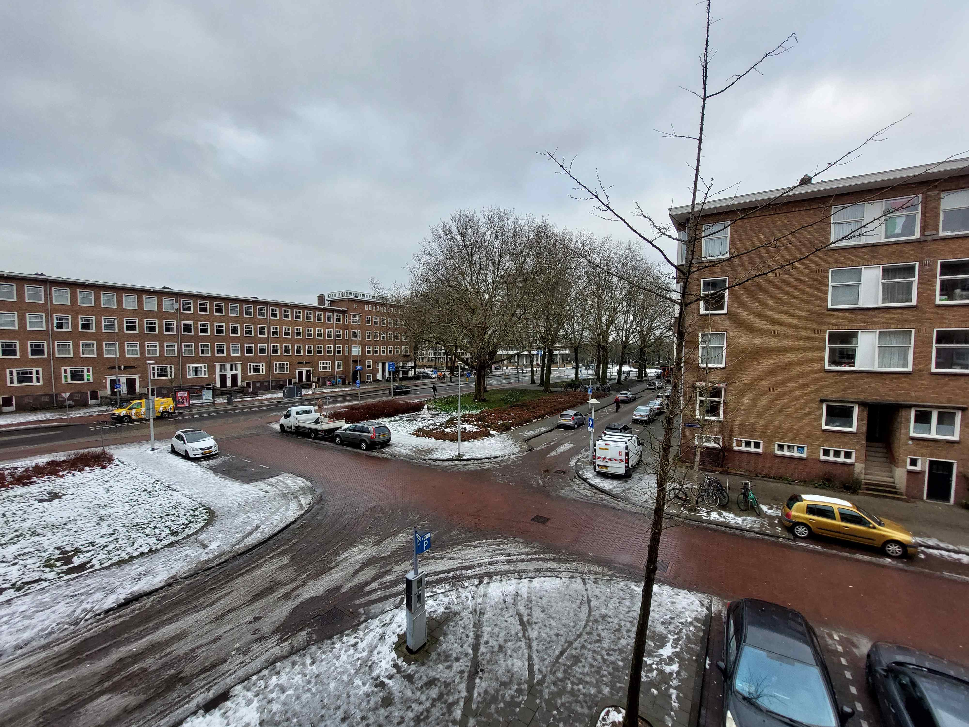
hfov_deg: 106.2
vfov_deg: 89.9
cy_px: 364
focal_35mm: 13
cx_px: 484
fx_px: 364
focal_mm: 1.74
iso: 50
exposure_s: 1/264
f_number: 2.2
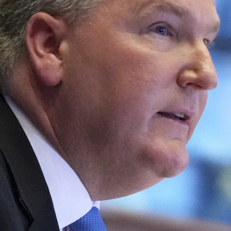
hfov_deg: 2.5
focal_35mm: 712
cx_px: 140
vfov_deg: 2.5
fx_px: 5376
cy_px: 234
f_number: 5
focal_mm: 135
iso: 5000
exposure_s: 1/250
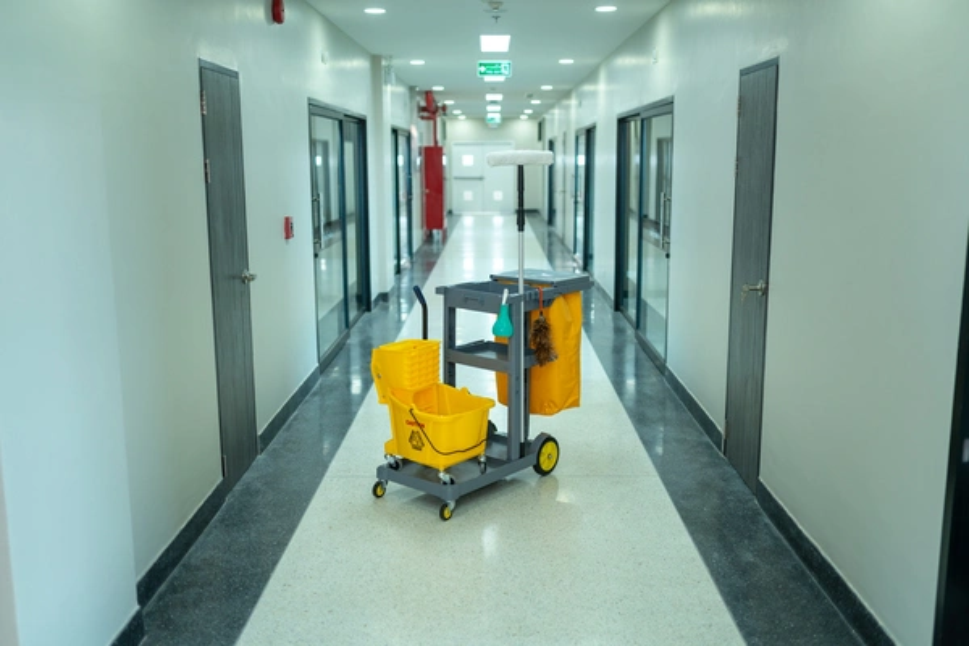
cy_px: 323
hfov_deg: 54.4
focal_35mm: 35
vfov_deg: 37.9
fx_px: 942
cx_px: 484
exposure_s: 1/400
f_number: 1.6
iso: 320
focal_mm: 35
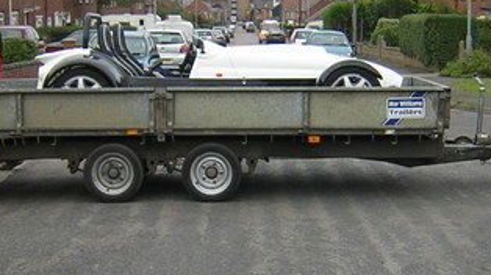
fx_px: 1041
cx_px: 238
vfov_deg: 15.1
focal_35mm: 80
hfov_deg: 26.5
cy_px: 116
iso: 100
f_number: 2.6
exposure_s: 1/135
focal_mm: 4.7
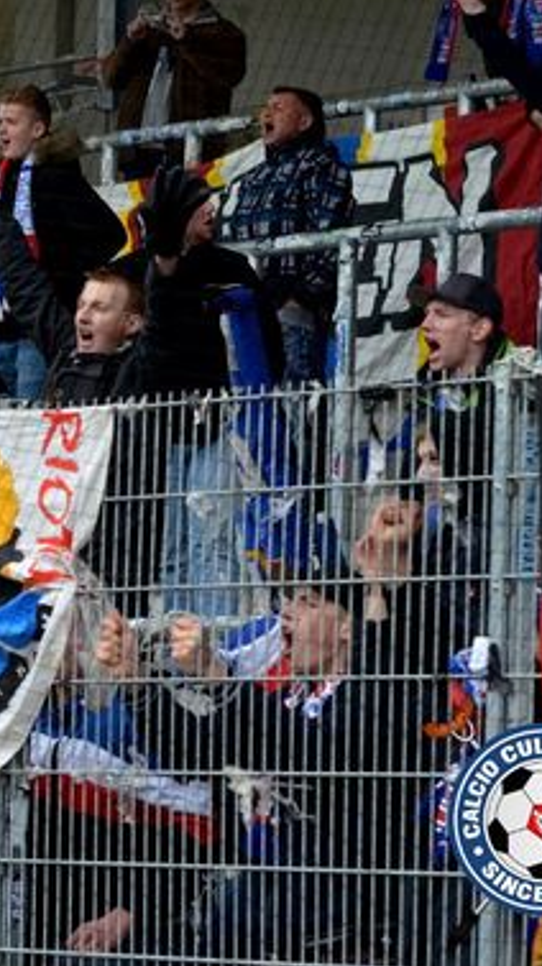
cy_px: 483
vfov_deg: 11.6
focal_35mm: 185
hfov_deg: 6.5
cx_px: -13
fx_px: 4737
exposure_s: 1/1250
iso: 1250
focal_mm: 78
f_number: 5
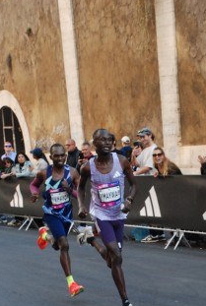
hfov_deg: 12.5
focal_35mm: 110
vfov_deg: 18.2
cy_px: 290
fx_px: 939
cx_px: 169
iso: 1000
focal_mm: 38
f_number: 4.5
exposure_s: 1/500
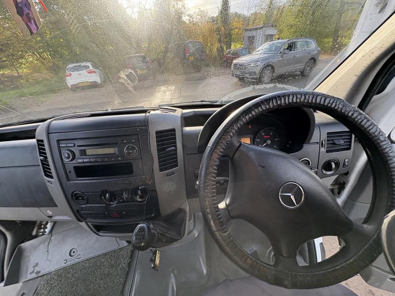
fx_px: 160
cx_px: 198
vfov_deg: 85.7
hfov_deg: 102.1
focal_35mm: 14
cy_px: 148
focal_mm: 2.22
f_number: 2.2
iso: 80
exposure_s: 1/138
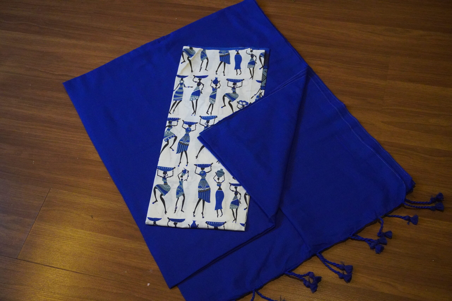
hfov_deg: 42.3
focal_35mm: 46
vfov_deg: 28.9
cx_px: 226
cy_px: 150
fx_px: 584
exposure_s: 1/125
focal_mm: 31
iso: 6400
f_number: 5
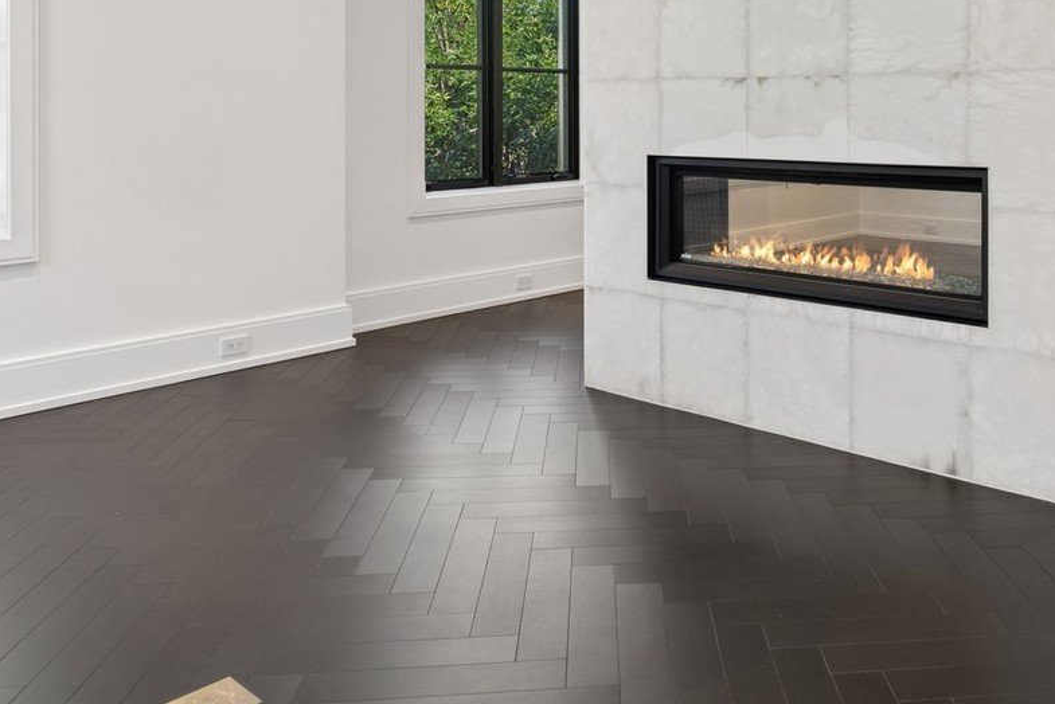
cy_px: 118
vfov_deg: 38.2
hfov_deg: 56.1
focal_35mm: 33
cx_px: 699
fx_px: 967
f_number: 8
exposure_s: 1/160
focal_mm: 16
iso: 320
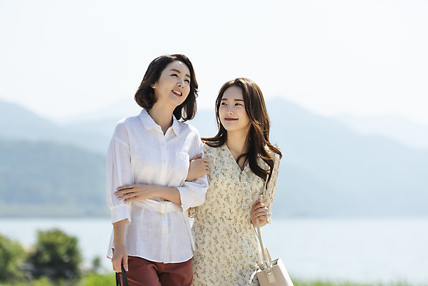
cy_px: 143
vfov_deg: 11.2
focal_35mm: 122
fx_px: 1451
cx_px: 214
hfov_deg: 16.8
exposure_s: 1/2500
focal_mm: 122
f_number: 2.8
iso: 100
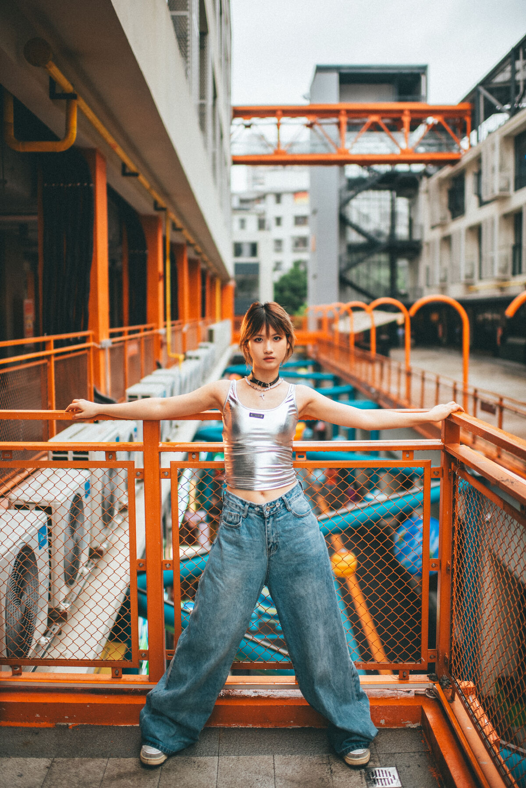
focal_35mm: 35
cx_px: 263
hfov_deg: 37.9
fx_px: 766
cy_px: 394
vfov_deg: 54.4
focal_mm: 35
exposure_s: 1/500
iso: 100
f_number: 1.4
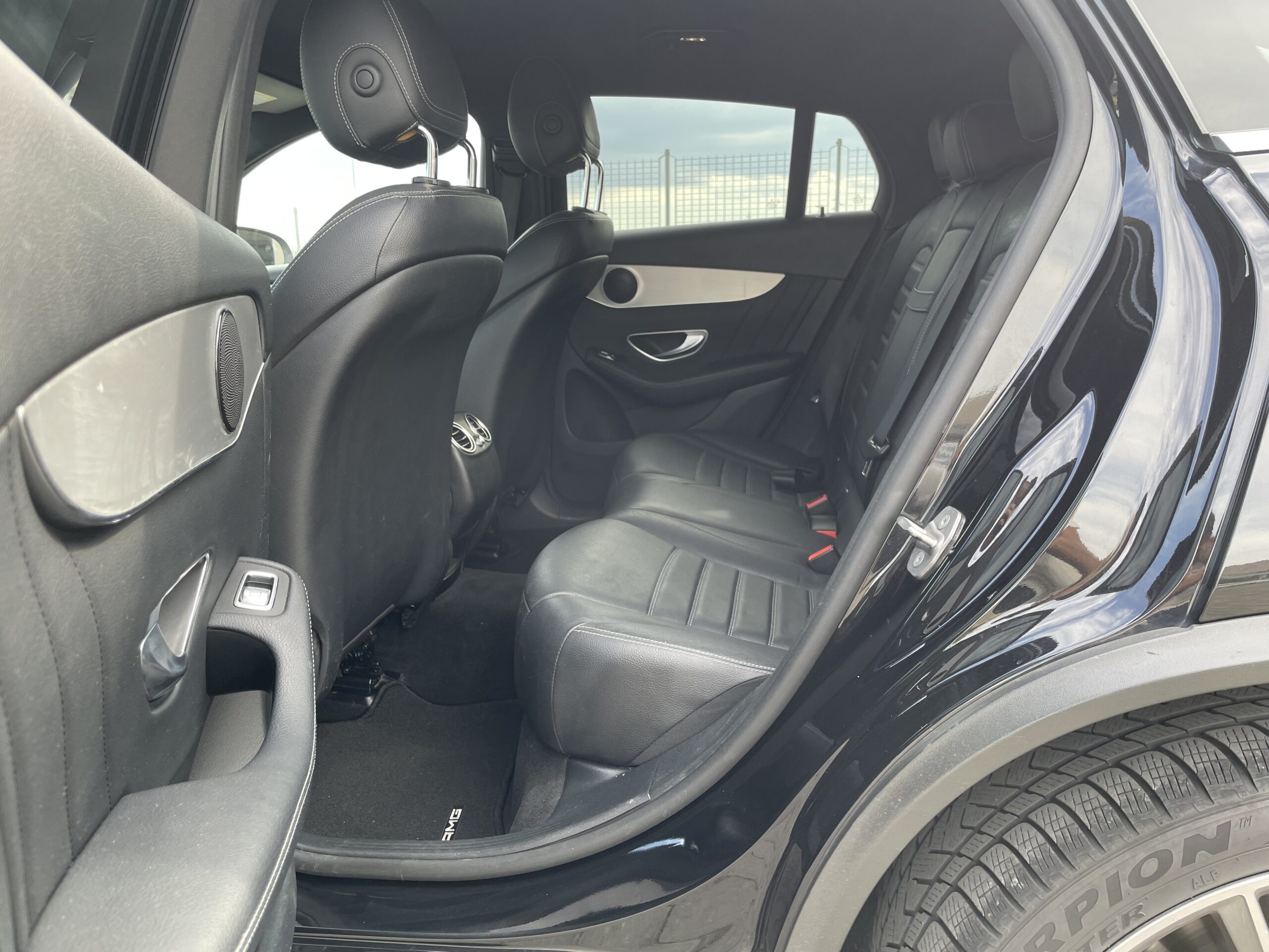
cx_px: 634
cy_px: 476
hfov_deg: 67.3
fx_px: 953
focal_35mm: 26
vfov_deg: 53.1
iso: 40
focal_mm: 4.2
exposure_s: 1/121
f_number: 1.6
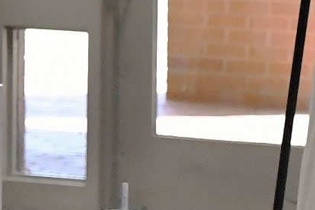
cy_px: 173
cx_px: 32
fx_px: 2573
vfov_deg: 4.7
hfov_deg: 7.0
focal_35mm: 294
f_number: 4
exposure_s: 1/1250
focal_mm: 28
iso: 3200
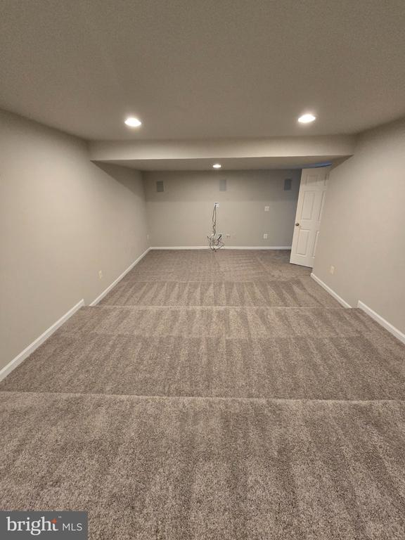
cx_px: 202
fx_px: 203
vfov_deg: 106.2
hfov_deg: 89.9
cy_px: 270
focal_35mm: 13
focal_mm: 2.2
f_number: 2.2
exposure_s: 1/97.9
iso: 800
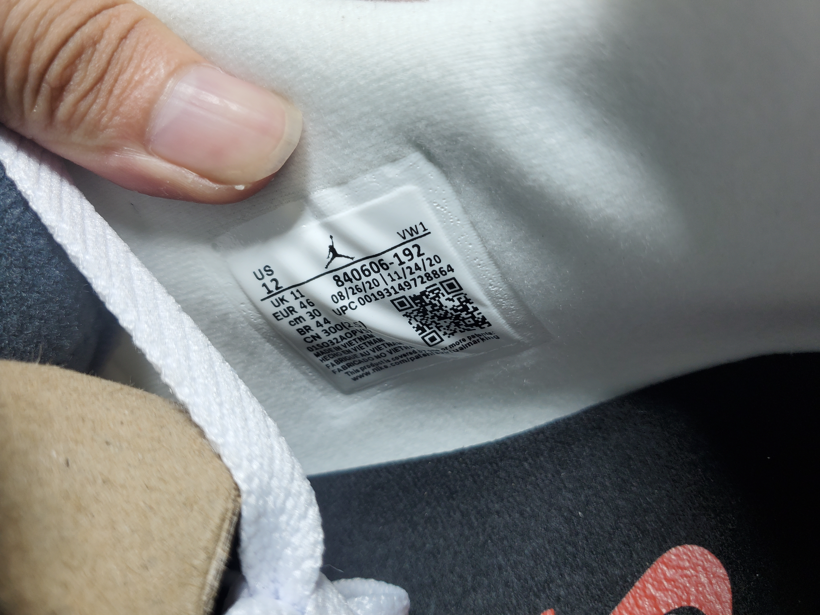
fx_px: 616
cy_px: 308
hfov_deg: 67.3
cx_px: 410
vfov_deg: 53.1
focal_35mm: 26
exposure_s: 1/452
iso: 50
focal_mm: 4.3
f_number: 1.5
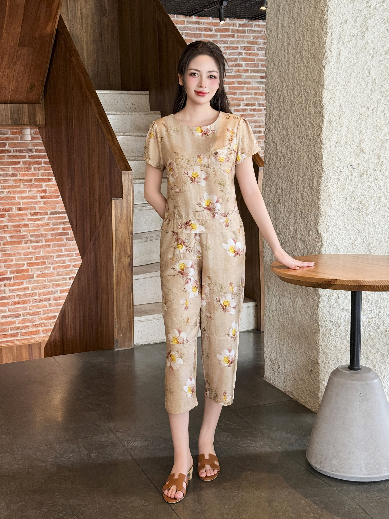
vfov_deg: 39.7
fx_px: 719
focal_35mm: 48
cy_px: 260
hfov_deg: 30.3
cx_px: 194
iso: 160
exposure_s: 1/60
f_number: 1.8
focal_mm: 6.76
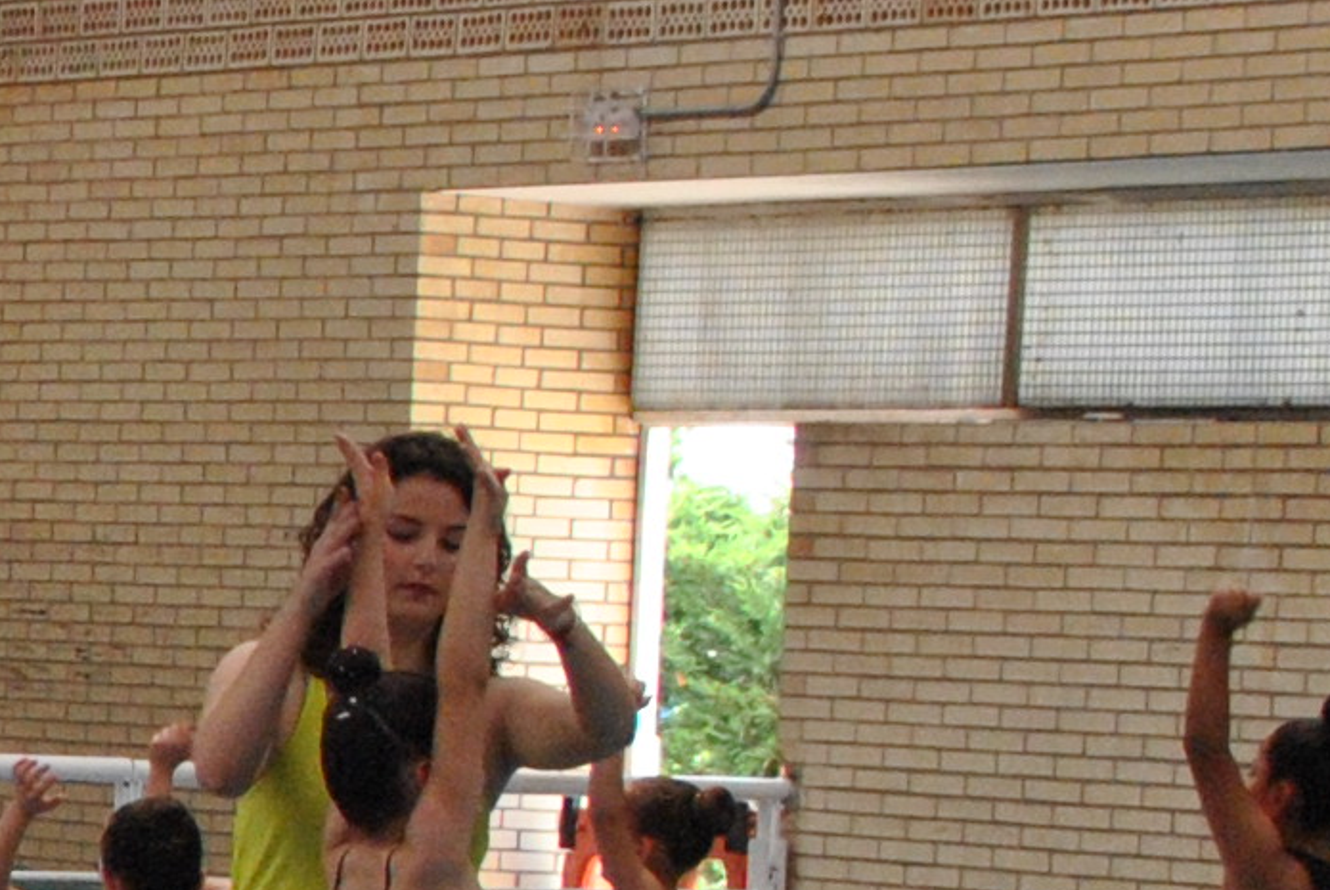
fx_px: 10503
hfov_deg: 7.1
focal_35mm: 284
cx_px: -970
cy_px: 963
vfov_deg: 4.8
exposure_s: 1/160
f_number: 6.3
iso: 800
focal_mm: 34
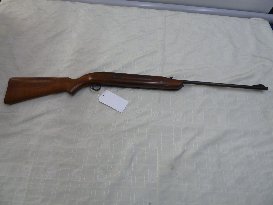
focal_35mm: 25
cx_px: 136
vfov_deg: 54.9
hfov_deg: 69.4
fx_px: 197
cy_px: 102
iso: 160
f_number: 3.3
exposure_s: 1/30
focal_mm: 4.1
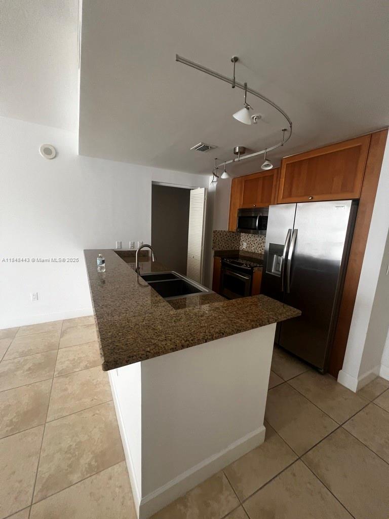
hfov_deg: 89.9
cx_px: 194
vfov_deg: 106.2
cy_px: 260
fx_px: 195
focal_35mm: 13
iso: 250
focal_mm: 1.57
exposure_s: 1/71
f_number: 1.8
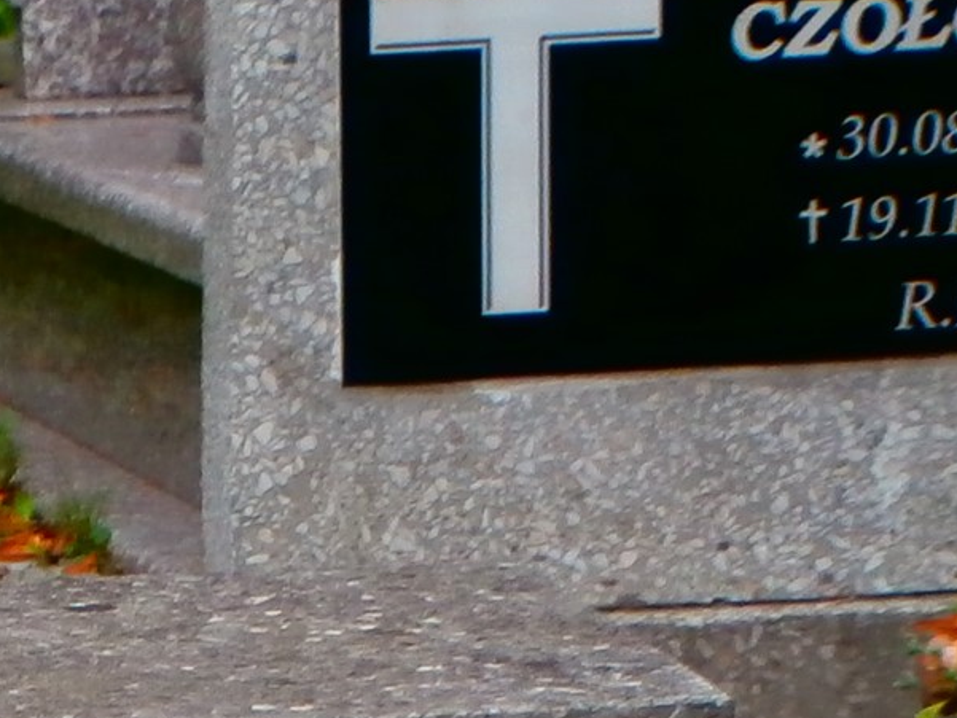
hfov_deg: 5.6
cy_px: 1511
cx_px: -1391
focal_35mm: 339
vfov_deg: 4.3
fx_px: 9374
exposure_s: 1/250
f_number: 4.7
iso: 100
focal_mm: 12.1
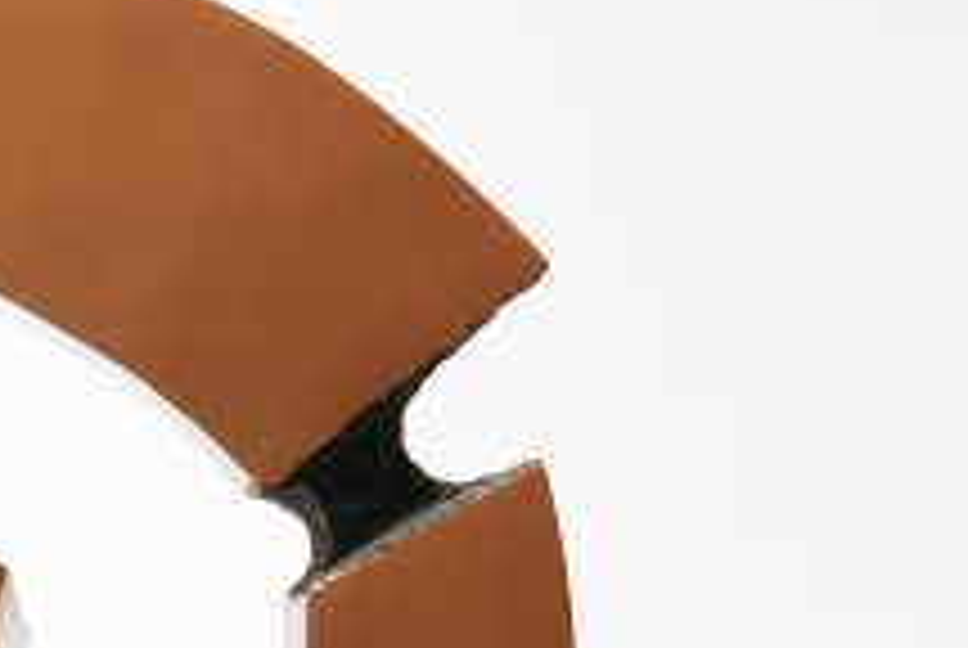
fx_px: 3500
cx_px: -95
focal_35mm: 130
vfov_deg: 10.5
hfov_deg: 15.3
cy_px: 659
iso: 400
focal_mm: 35
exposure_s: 1/6
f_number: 16
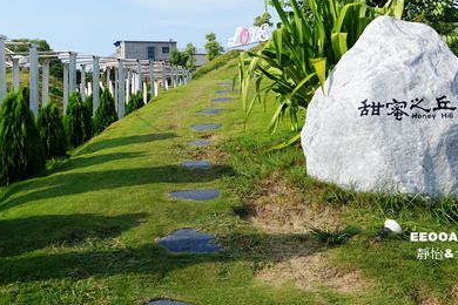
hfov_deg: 47.9
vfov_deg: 32.3
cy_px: 52
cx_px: 164
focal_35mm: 40
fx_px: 509
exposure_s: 1/100
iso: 125
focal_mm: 8.8
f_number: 4
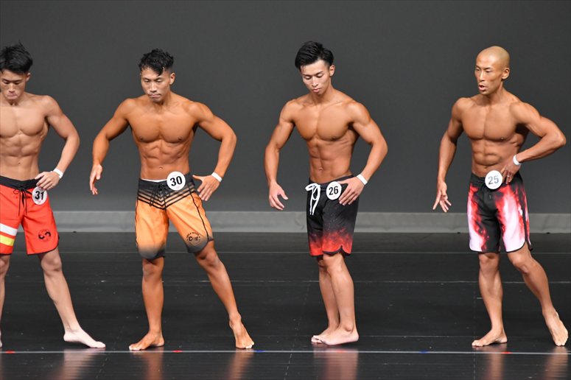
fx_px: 4994
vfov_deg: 4.4
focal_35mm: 315
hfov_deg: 6.5
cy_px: 190
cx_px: 286
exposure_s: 1/400
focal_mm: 210
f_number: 5.6
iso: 4000
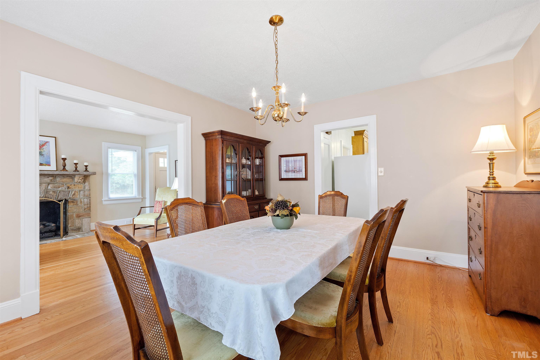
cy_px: 180
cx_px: 270
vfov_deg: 77.3
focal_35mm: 15
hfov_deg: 100.4
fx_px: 225
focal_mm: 10
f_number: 7.1
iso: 100
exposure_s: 1/1.67
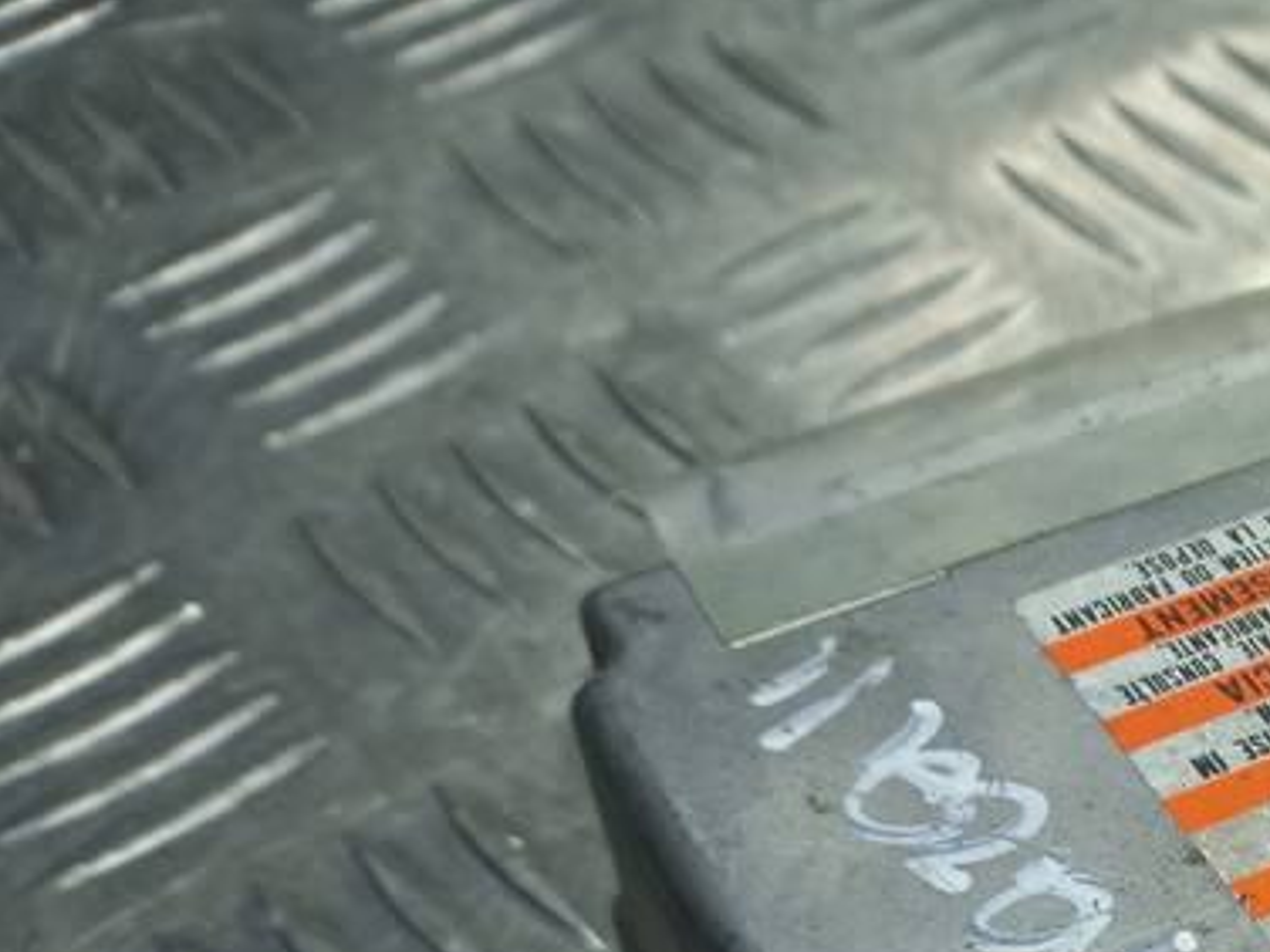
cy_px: 949
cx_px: 1503
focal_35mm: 68
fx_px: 2495
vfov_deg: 20.9
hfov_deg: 25.7
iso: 32
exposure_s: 1/100
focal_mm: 4.6
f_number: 1.8
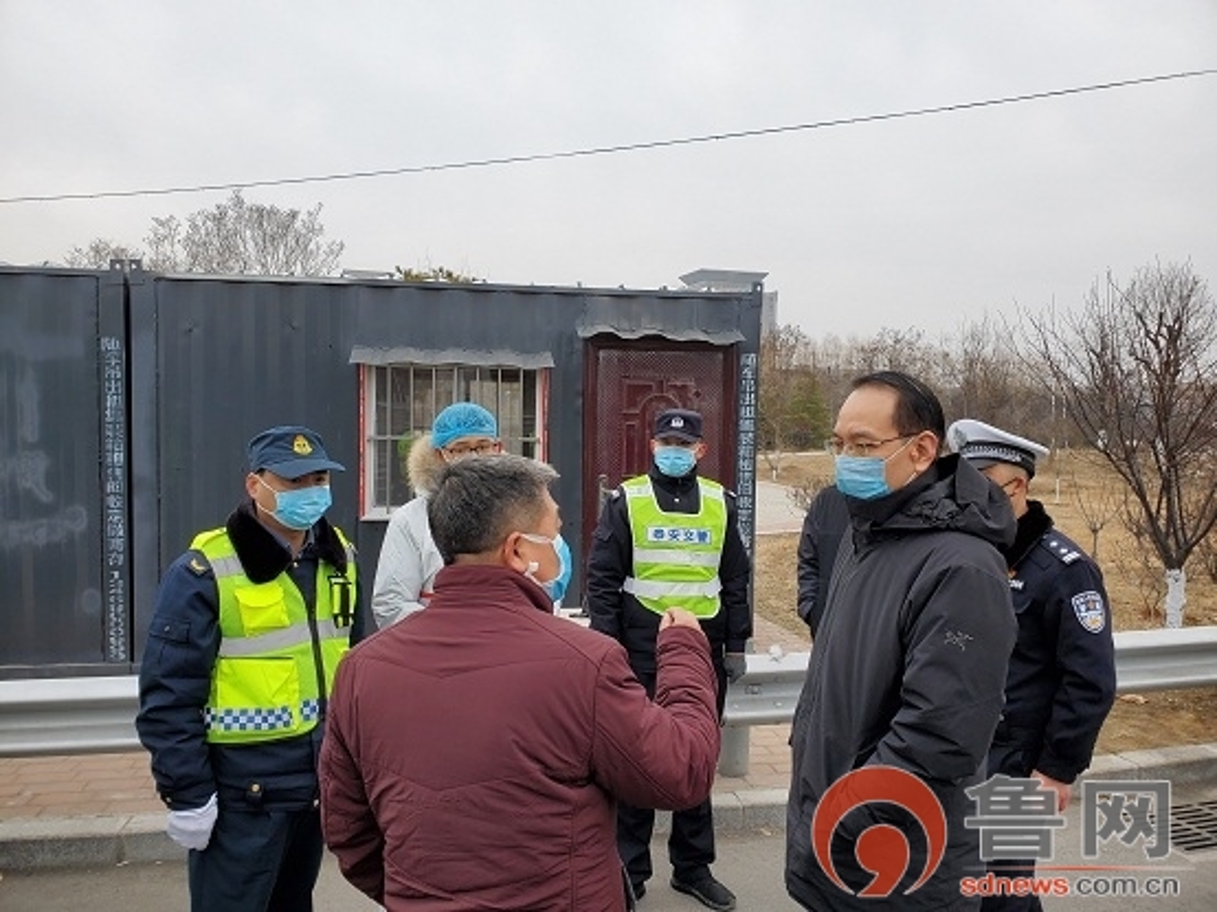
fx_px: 914
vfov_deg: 53.0
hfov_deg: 67.3
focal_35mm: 26
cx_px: 608
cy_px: 456
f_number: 2.4
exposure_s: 1/299
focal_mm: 4.3
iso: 50
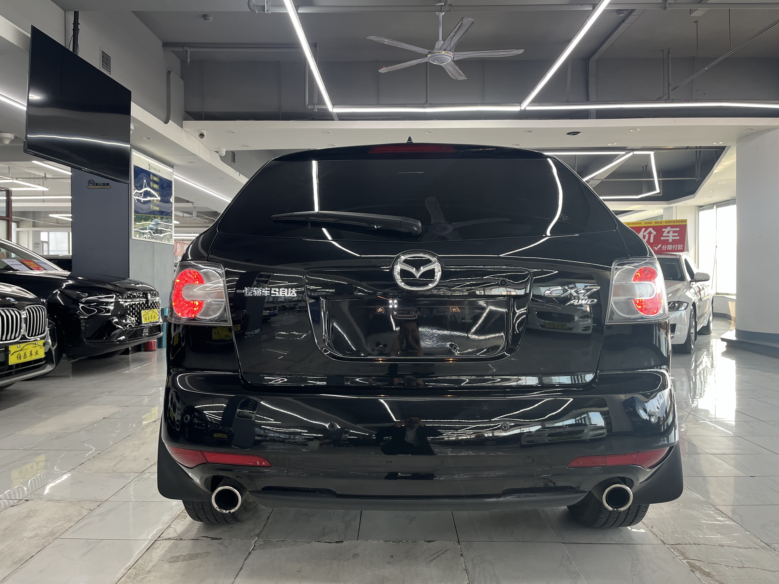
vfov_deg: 53.1
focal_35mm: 26
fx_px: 585
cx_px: 390
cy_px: 292
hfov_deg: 67.3
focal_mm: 5.1
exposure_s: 1/122
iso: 100
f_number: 1.6
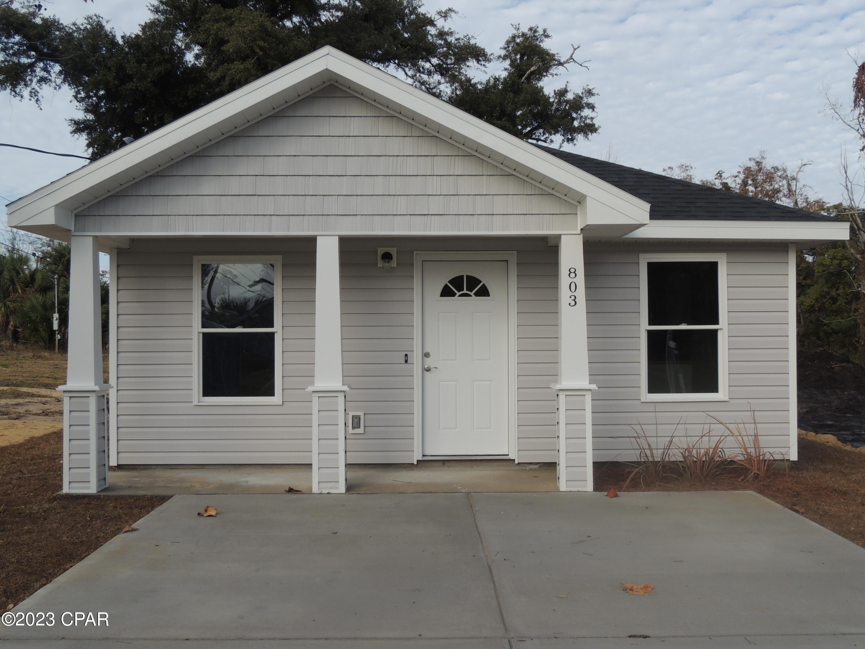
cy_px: 324
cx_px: 432
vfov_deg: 40.7
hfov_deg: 52.6
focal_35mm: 35
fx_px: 875
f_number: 3.3
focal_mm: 6.2
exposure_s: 1/1000
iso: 100
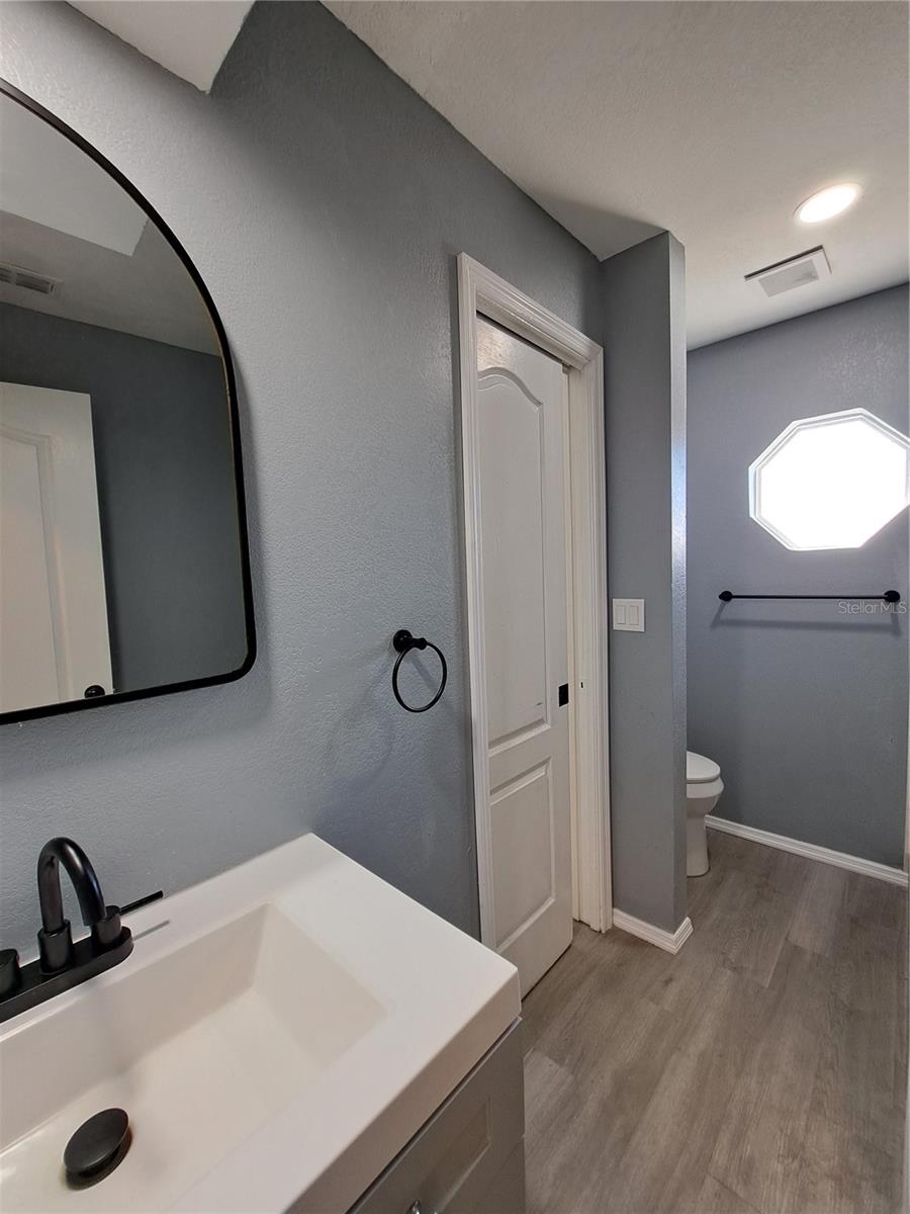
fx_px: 456
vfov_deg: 106.2
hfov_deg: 89.9
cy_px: 607
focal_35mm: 13
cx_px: 455
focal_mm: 1.74
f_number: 2.2
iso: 64
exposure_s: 1/40
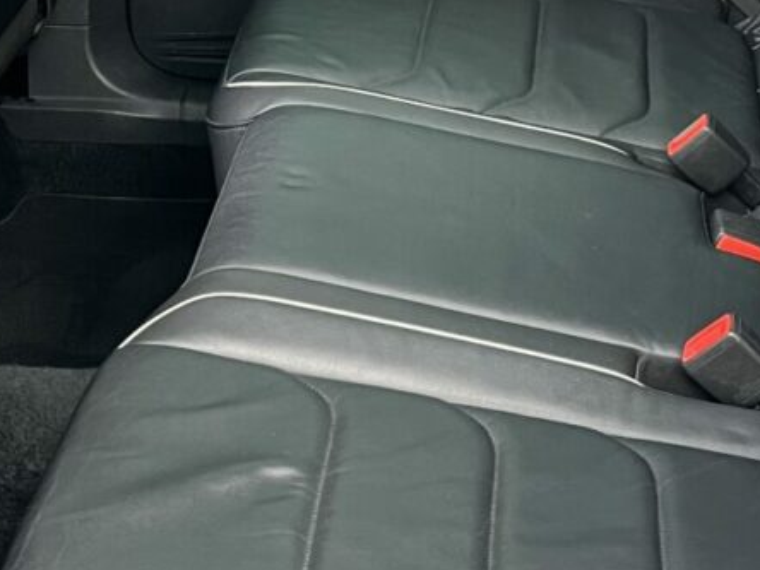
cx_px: 467
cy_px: -27
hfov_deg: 21.7
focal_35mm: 90
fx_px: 1976
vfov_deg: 16.0
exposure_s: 1/75
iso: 125
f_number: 1.6
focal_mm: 5.1
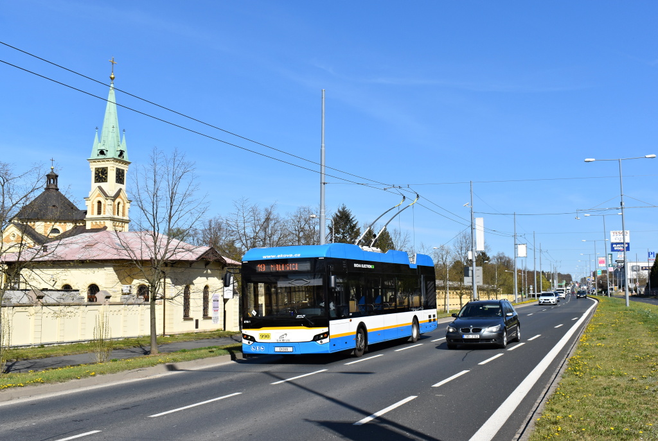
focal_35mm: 42
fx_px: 769
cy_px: 220
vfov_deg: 32.0
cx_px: 329
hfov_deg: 46.3
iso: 200
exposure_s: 1/500
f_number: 11
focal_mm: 28
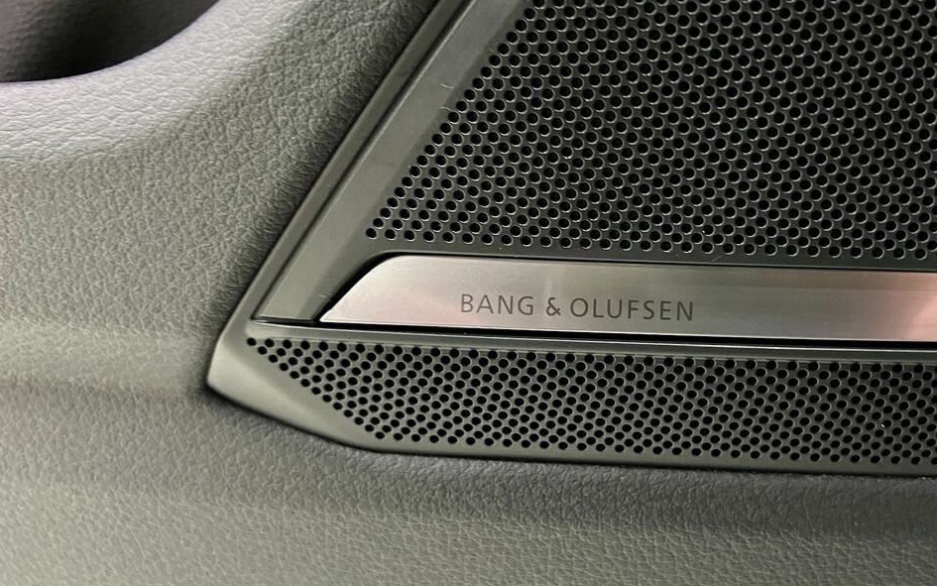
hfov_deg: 54.7
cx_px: 583
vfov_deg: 36.3
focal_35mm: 35
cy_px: 285
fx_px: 894
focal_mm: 5.7
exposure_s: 1/29
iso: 800
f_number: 1.5
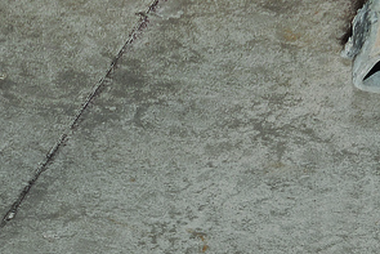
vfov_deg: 4.2
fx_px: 3295
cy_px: 796
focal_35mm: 312
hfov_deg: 6.6
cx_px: -48
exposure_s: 1/30
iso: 320
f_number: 5.6
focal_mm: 48
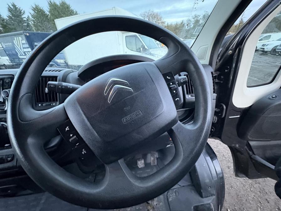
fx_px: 114
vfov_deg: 85.7
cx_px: 140
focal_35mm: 14
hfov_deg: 102.1
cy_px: 106
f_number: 2.2
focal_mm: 2.22
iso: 1000
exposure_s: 1/30
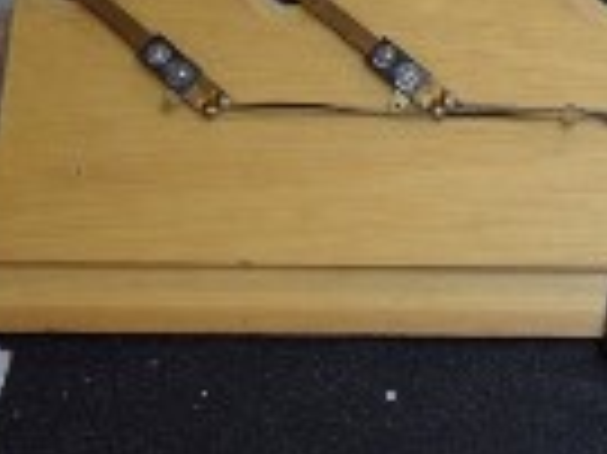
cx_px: 805
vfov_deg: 12.9
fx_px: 1980
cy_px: -4
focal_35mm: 113
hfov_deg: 16.4
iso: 200
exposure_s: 1/45
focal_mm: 6
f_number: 3.6
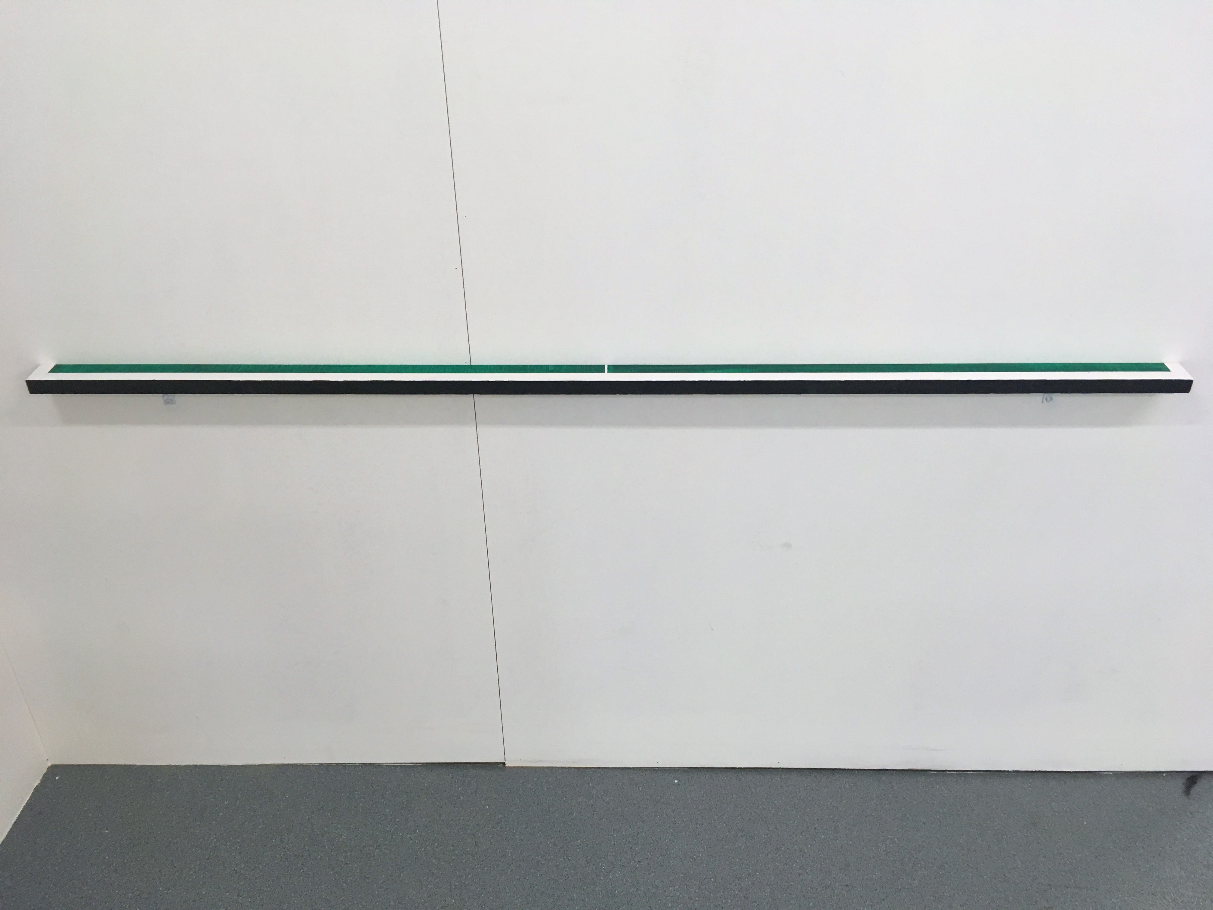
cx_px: 606
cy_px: 455
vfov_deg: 48.2
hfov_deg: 61.7
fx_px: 1016
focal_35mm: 29
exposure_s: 1/33
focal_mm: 4.15
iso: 64
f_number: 2.2
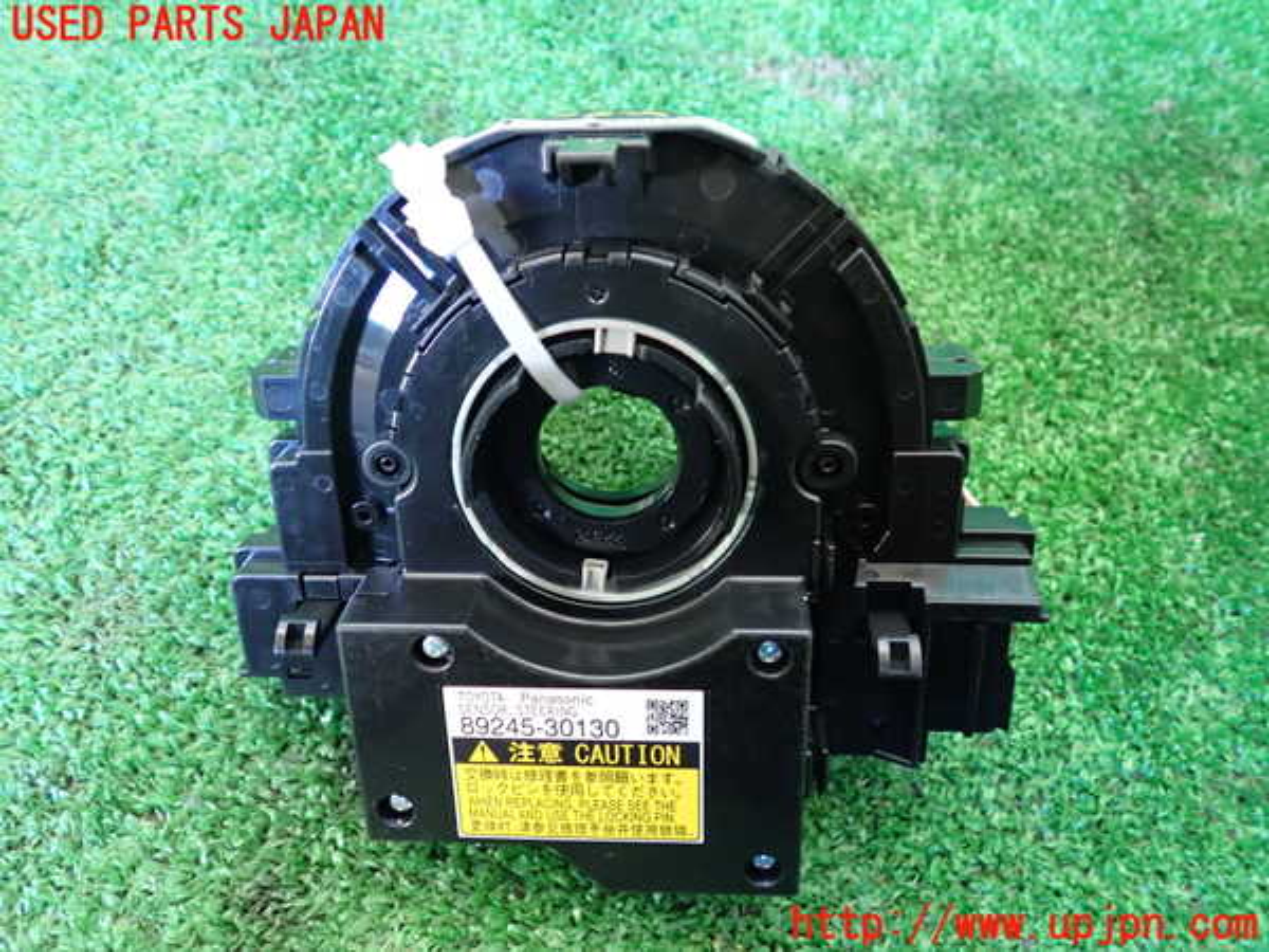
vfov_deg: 46.8
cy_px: 476
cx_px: 634
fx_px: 1100
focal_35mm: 30
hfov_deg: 60.0
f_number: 2.3
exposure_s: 1/20
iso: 800
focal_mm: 5.4
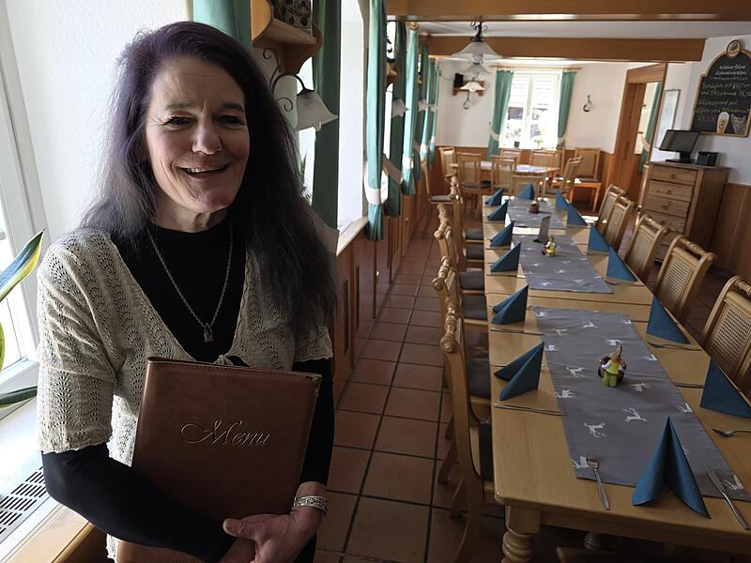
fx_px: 499
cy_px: 282
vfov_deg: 58.9
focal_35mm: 23
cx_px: 376
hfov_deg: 73.9
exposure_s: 1/50
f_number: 1.7
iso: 40
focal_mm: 6.3
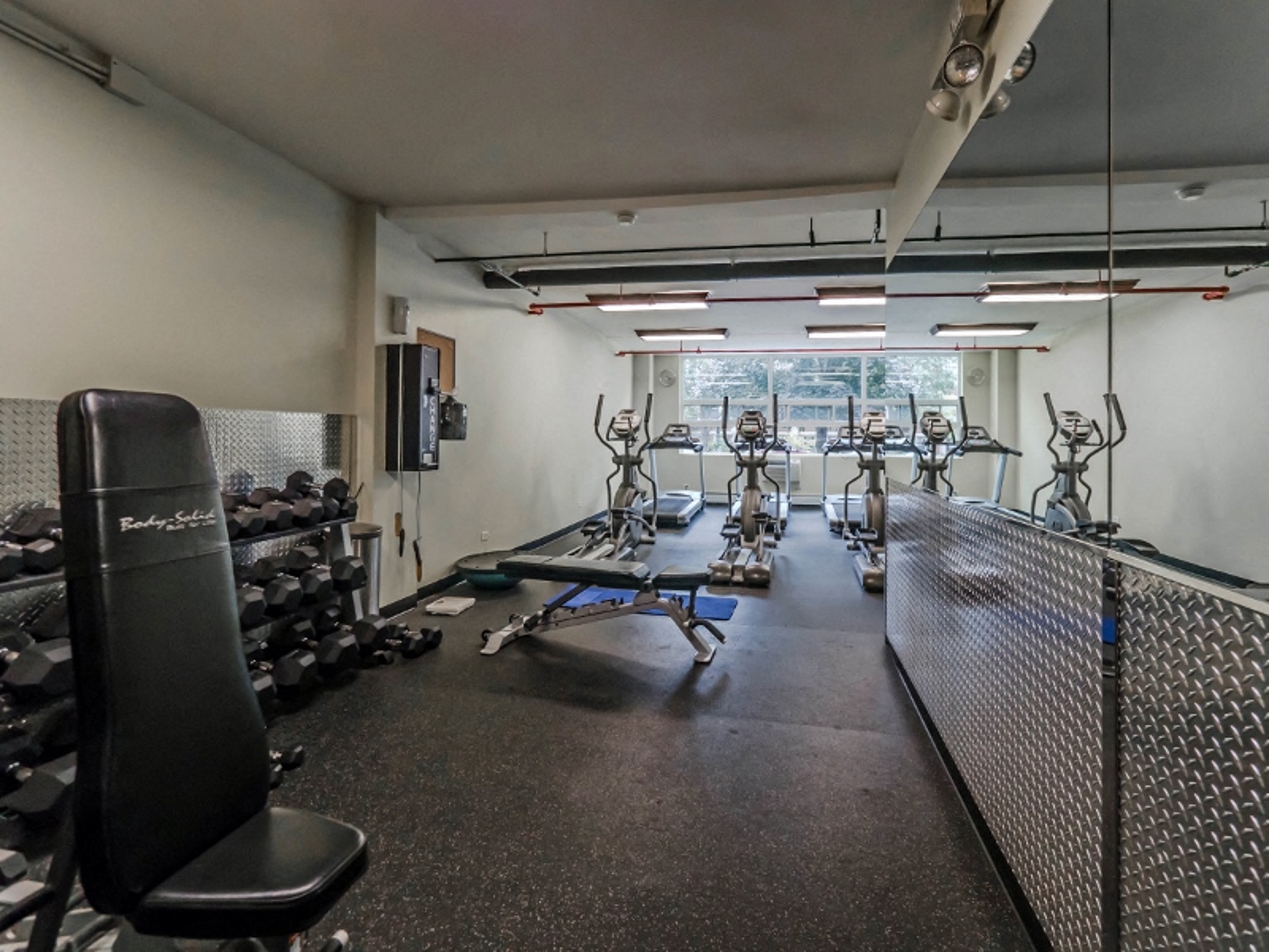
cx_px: 634
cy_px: 476
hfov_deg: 102.1
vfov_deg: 85.7
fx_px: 513
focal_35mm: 14
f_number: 4
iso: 1000
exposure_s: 1/60
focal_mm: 7
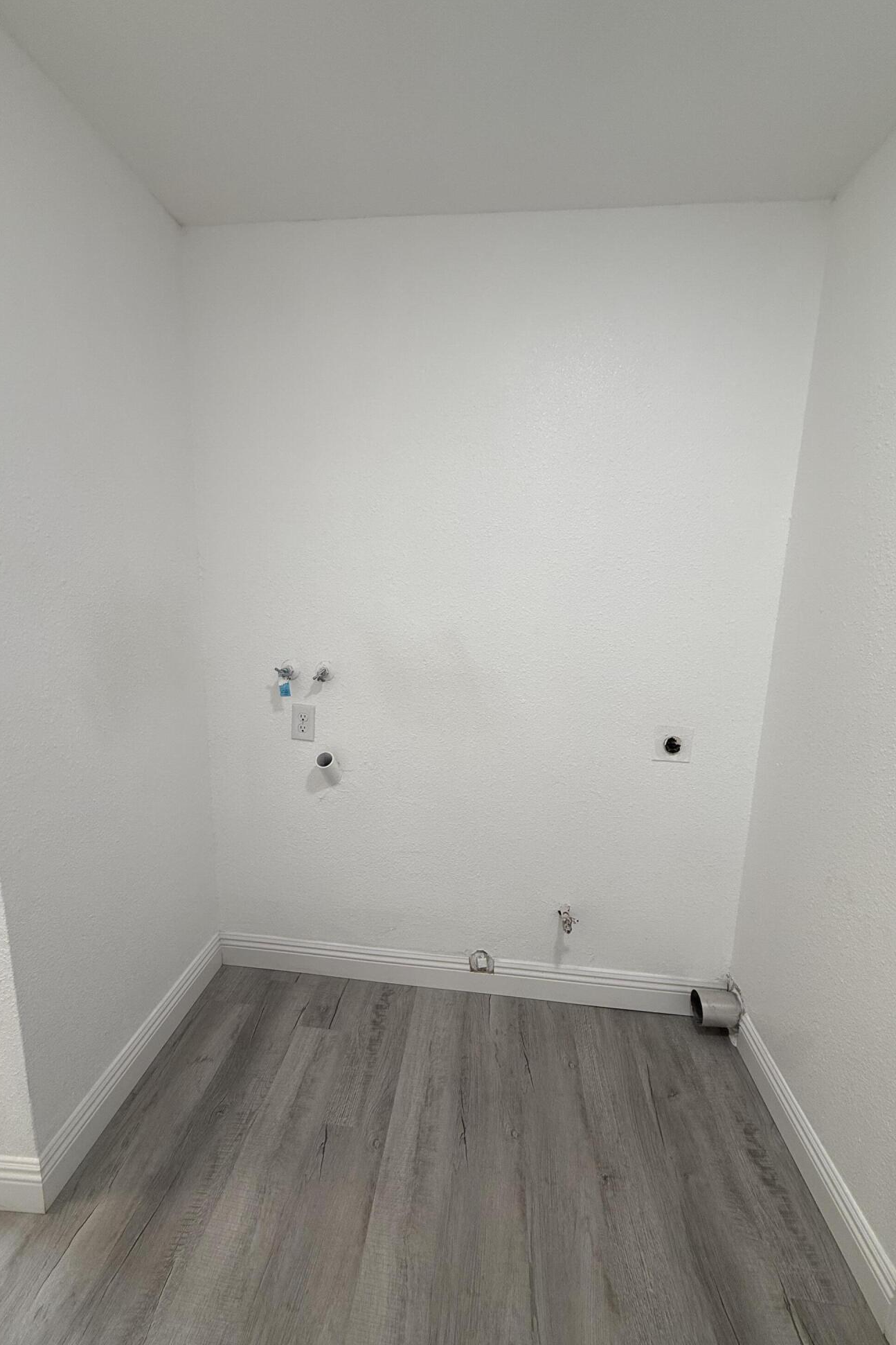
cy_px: 685
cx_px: 435
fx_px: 560
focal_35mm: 15
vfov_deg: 100.4
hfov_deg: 77.3
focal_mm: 2.22
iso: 64
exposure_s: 1/100
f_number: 2.2
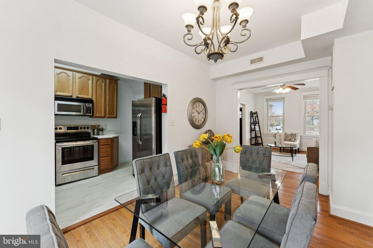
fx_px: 145
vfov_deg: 81.2
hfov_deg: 104.3
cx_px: 186
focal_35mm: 14
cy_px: 124
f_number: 8
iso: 200
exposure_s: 1/13
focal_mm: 14
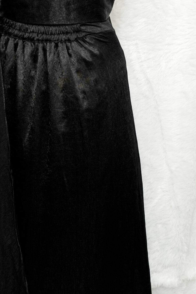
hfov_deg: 11.8
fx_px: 947
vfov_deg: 17.4
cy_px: 24
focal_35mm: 116
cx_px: 54
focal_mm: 60
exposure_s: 1/200
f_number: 4
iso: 320
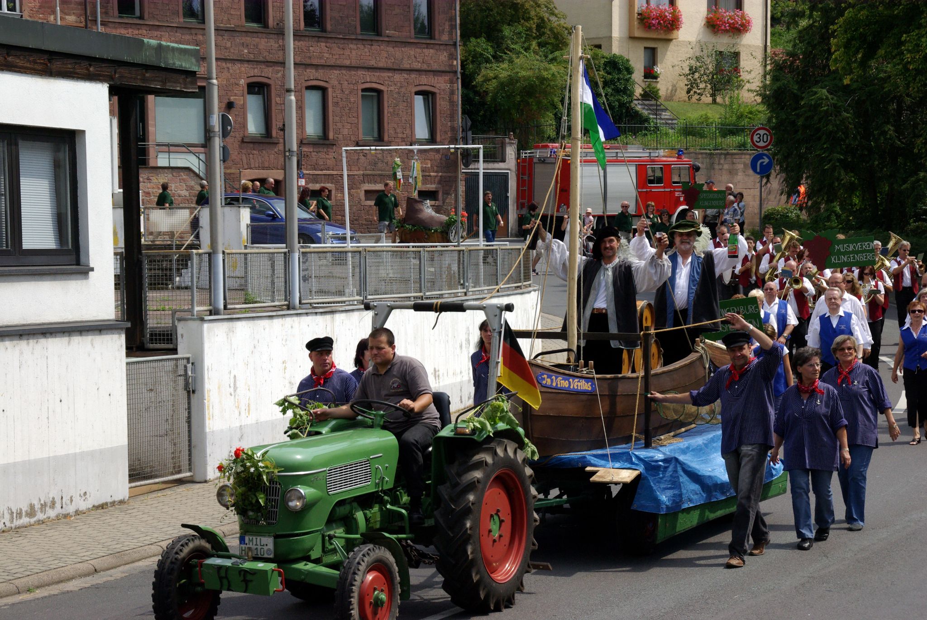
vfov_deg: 13.5
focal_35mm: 102
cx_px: 464
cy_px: 310
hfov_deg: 20.0
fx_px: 2629
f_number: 8
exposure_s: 1/750
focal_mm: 68
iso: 400
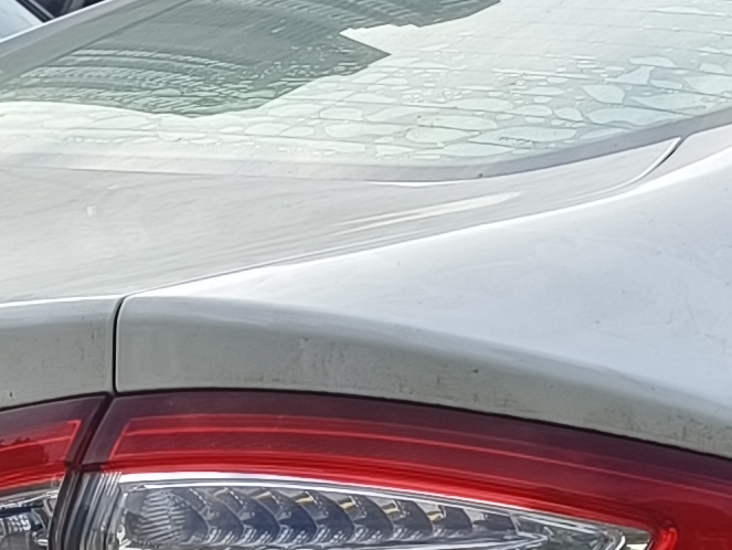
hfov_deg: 13.4
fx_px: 3004
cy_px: 701
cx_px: 927
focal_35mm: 142
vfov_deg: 10.3
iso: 72
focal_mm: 5.5
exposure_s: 1/956
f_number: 1.75
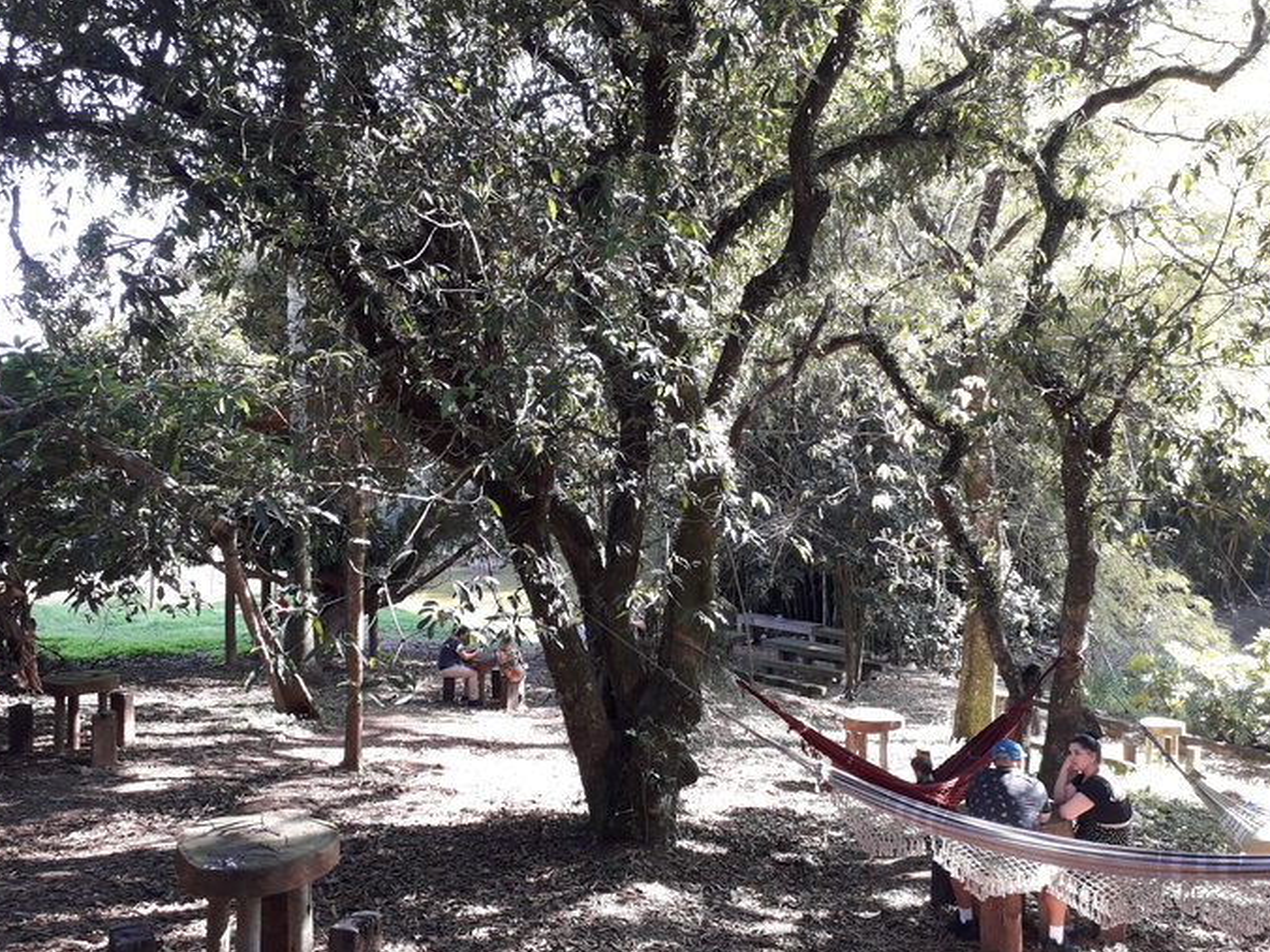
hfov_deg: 63.4
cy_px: 473
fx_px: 1027
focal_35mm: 28
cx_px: 634
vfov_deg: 49.7
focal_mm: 3.6
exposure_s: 1/60
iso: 50
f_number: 1.9
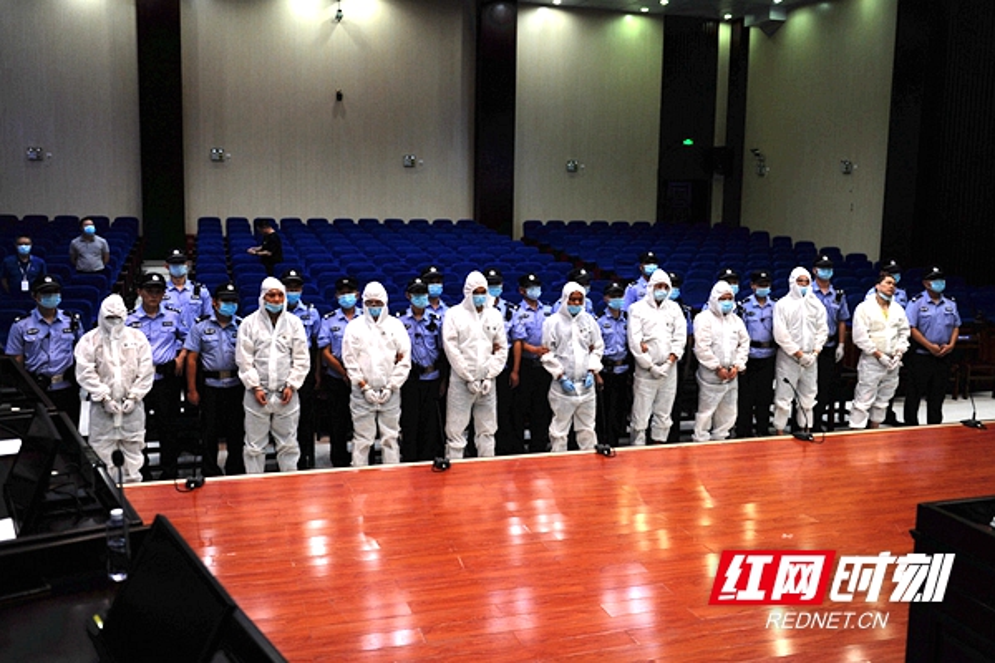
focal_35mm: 31
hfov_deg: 60.3
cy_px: 332
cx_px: 498
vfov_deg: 42.3
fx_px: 857
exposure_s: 1/320
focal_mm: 31
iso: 800
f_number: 2.8
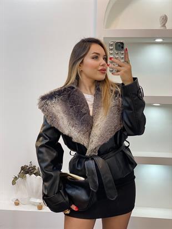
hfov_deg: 28.0
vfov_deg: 36.8
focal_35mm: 52
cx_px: 86
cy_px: 114
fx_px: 344
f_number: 2
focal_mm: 6
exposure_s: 1/100
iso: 100
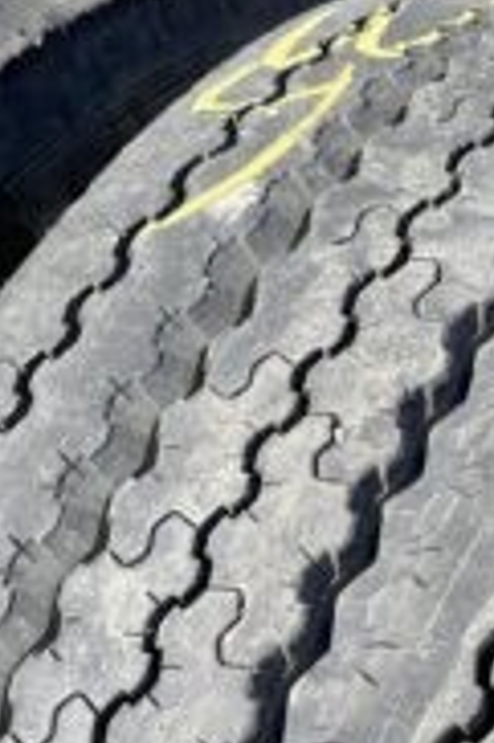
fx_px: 1320
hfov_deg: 21.2
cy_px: 504
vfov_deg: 31.2
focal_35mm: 64
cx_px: 184
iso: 32
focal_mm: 4.2
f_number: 1.6
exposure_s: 1/1511
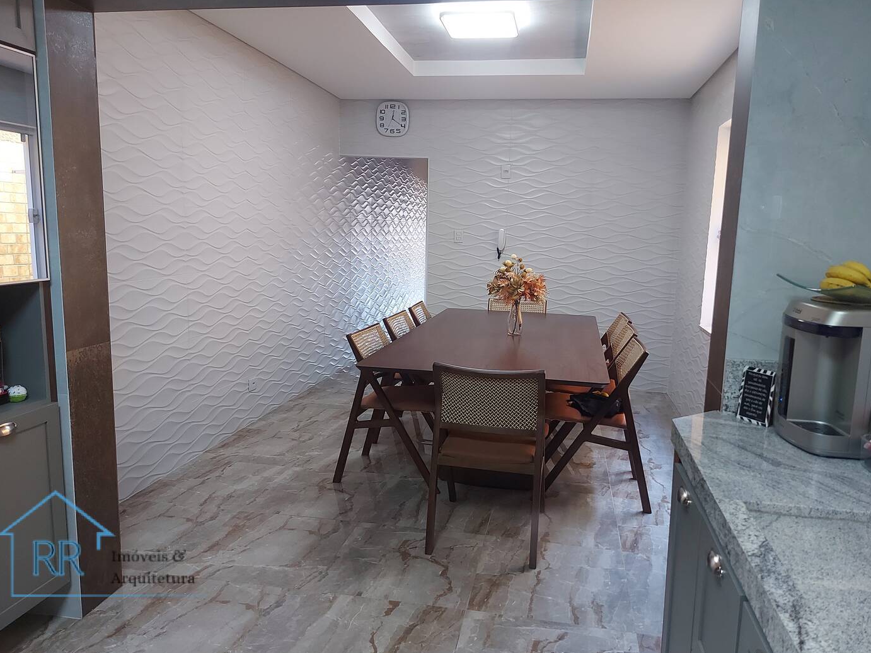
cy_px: 326
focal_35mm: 25
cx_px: 439
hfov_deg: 69.4
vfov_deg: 54.9
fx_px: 629
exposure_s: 1/60
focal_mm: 5.23
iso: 250
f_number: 1.8
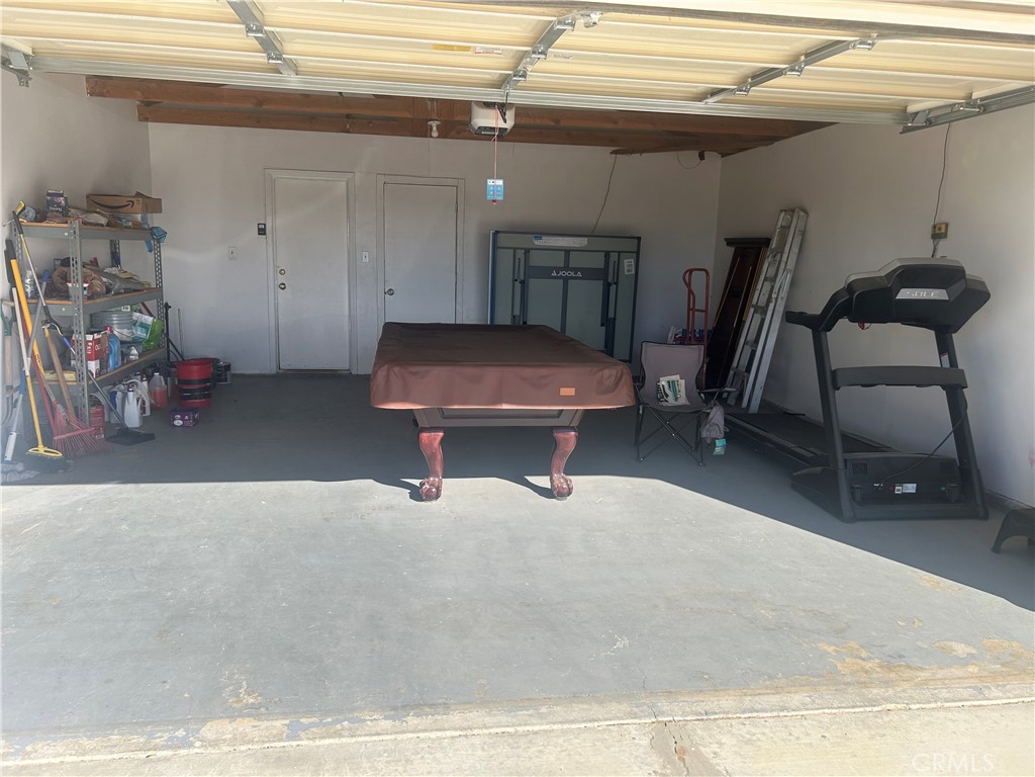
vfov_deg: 53.1
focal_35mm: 26
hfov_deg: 67.3
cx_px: 518
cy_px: 388
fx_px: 777
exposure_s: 1/2252
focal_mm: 5.7
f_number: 1.5
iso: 50
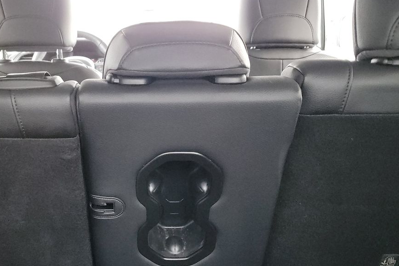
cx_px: 143
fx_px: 510
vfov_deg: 28.6
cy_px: 212
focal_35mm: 46
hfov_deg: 42.3
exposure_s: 1/59
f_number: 1.8
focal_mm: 6.7
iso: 2512
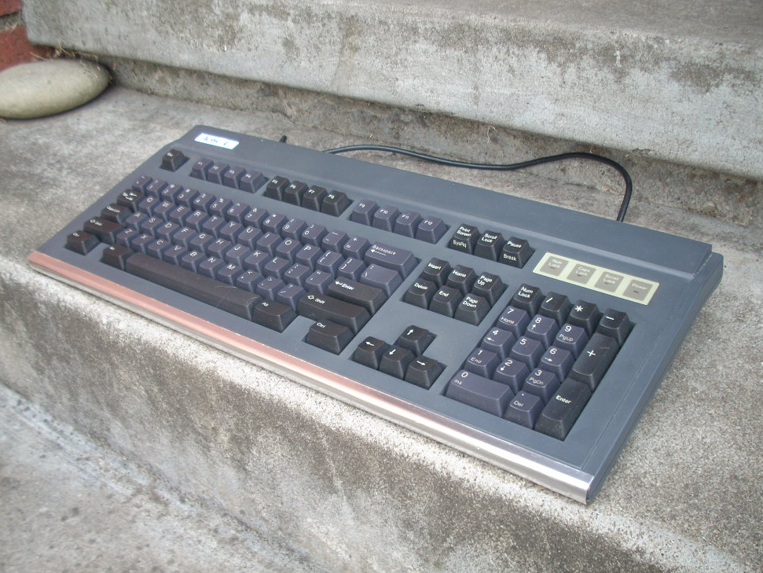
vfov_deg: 36.8
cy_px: 288
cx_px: 380
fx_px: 860
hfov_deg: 47.8
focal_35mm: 39
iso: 64
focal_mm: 6.2
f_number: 2.8
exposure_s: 1/31.3
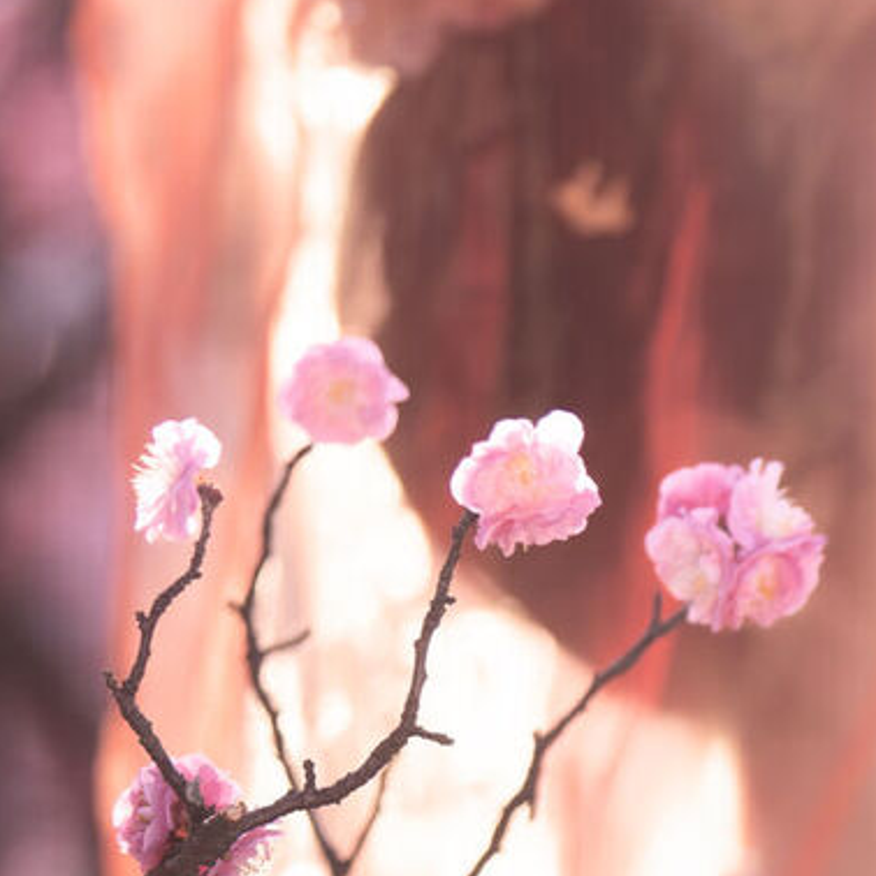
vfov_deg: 4.0
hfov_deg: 3.9
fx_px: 12683
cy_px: 868
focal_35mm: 443
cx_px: 1156
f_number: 2.8
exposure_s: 1/8000
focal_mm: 125
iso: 800
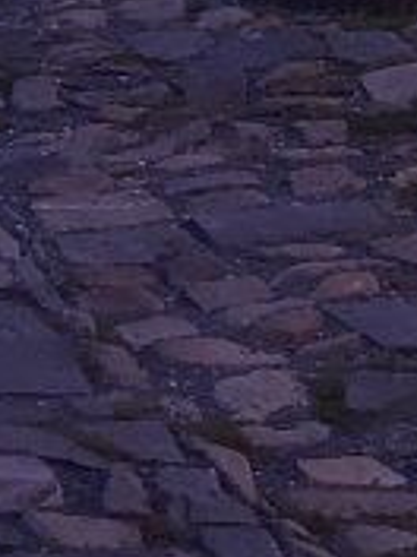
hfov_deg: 8.4
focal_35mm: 176
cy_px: -1068
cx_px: 63
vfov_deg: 9.2
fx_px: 2827
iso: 32
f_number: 2.2
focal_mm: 4.15
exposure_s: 1/203
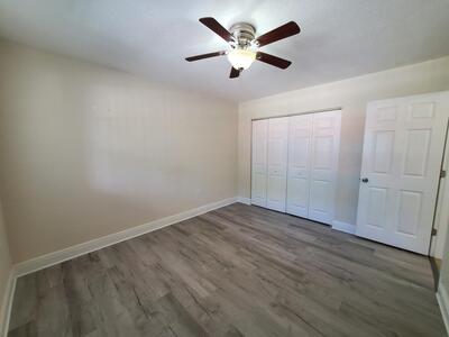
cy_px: 168
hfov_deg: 106.2
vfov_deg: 89.9
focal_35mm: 13
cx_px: 224
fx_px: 169
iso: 250
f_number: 2.2
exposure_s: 1/60
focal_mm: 1.8
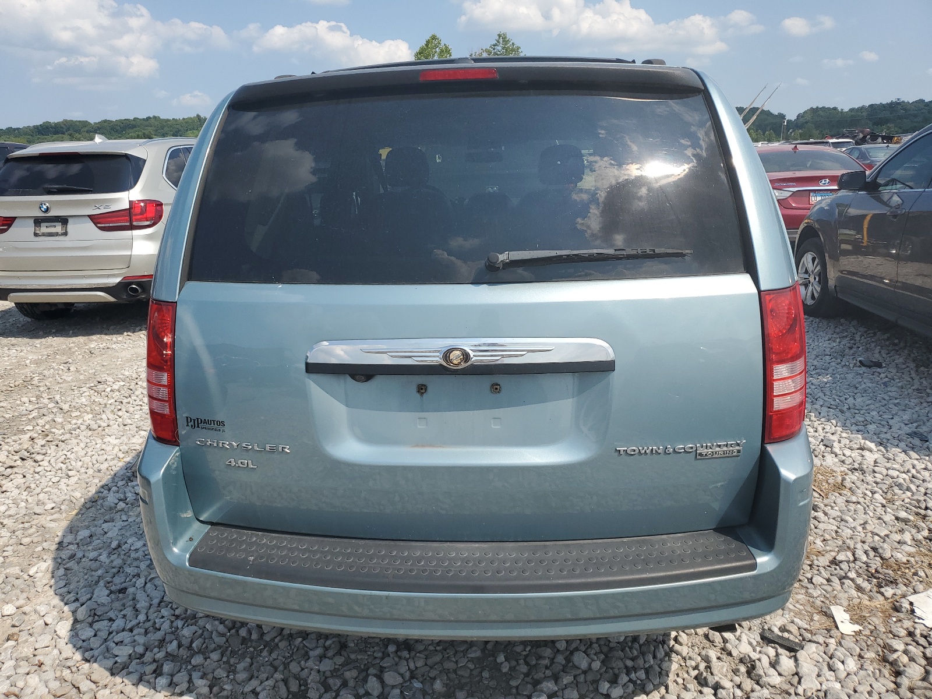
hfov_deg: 67.3
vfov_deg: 53.1
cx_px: 466
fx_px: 700
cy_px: 350
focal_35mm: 26
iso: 50
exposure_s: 1/3333
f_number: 1.5
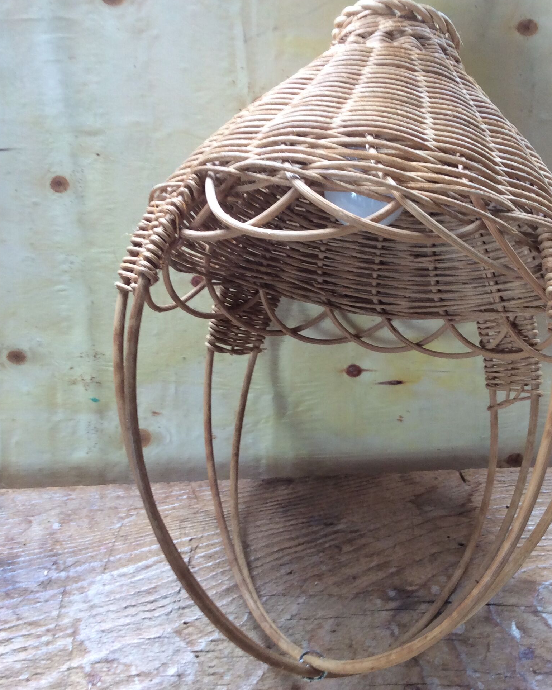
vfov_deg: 43.8
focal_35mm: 42
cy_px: 344
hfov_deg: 35.6
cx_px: 328
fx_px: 858
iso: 50
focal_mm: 3.3
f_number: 2.4
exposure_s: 1/25
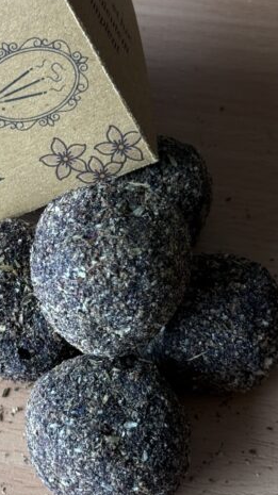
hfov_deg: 13.3
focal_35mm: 90
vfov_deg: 23.7
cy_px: 252
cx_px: 27
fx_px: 1181
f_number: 1.78
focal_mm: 6.76
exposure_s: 1/100
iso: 80
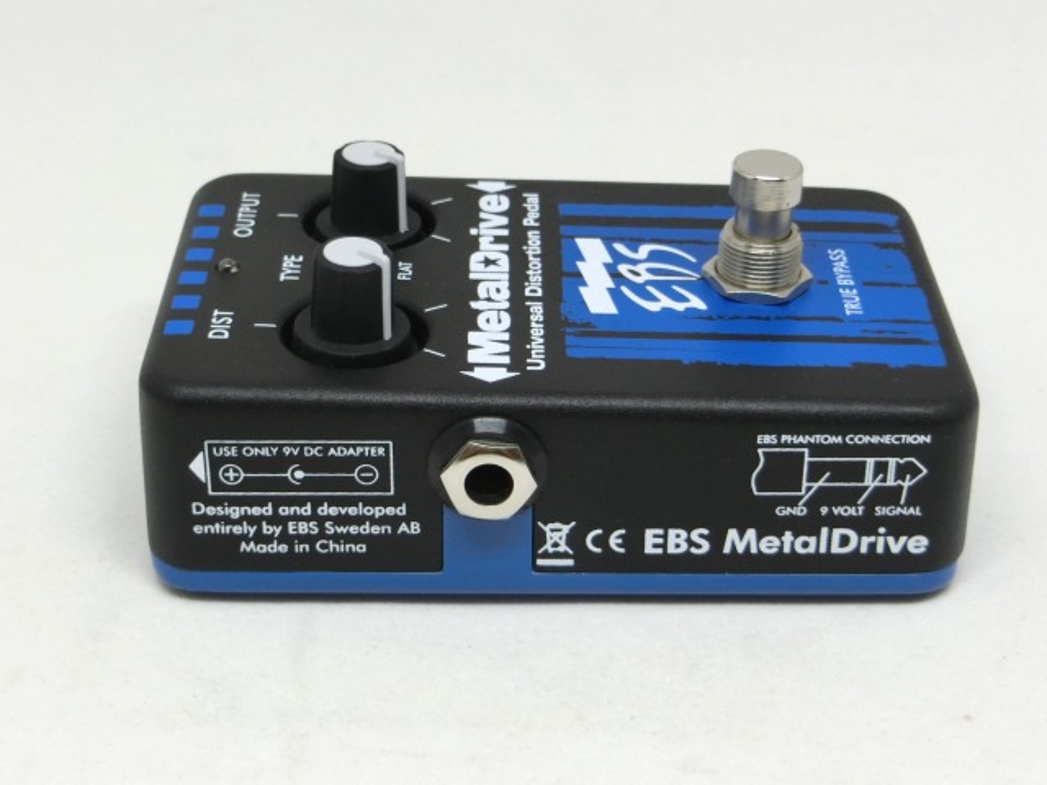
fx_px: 2117
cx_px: 524
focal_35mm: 70
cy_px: 392
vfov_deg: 21.0
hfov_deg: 27.8
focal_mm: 12.4
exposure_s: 1/125
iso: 320
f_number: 5.2
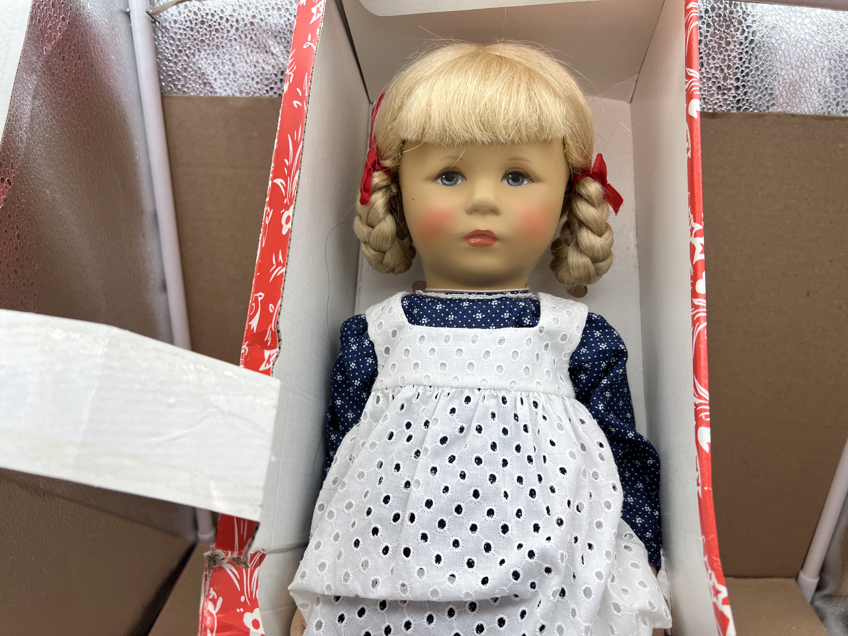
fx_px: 637
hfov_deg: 67.3
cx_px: 424
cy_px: 318
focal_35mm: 26
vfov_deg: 53.1
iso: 40
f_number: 1.5
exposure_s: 1/284
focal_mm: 5.7
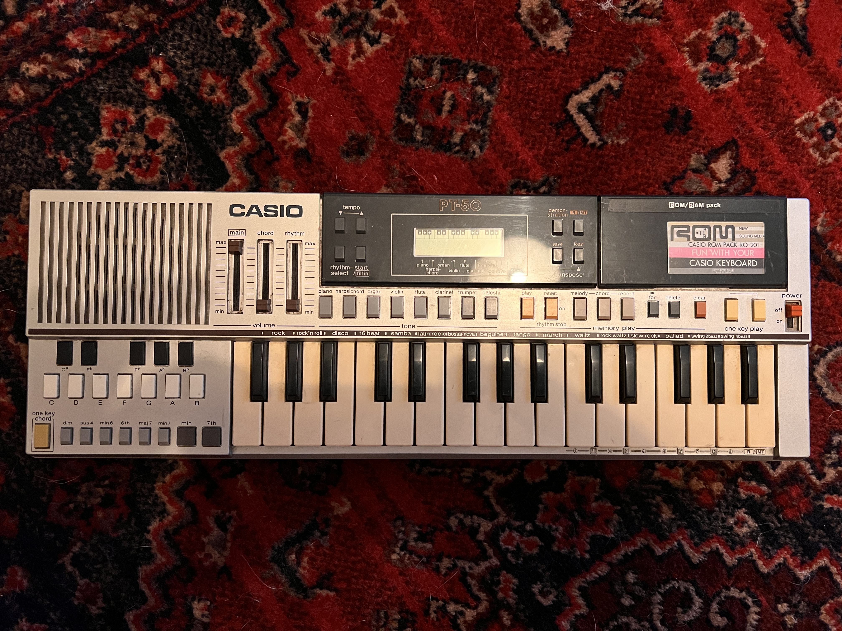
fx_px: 632
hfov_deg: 67.3
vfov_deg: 53.1
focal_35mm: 26
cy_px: 316
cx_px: 421
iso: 500
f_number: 1.5
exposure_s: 1/40
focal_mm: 5.7
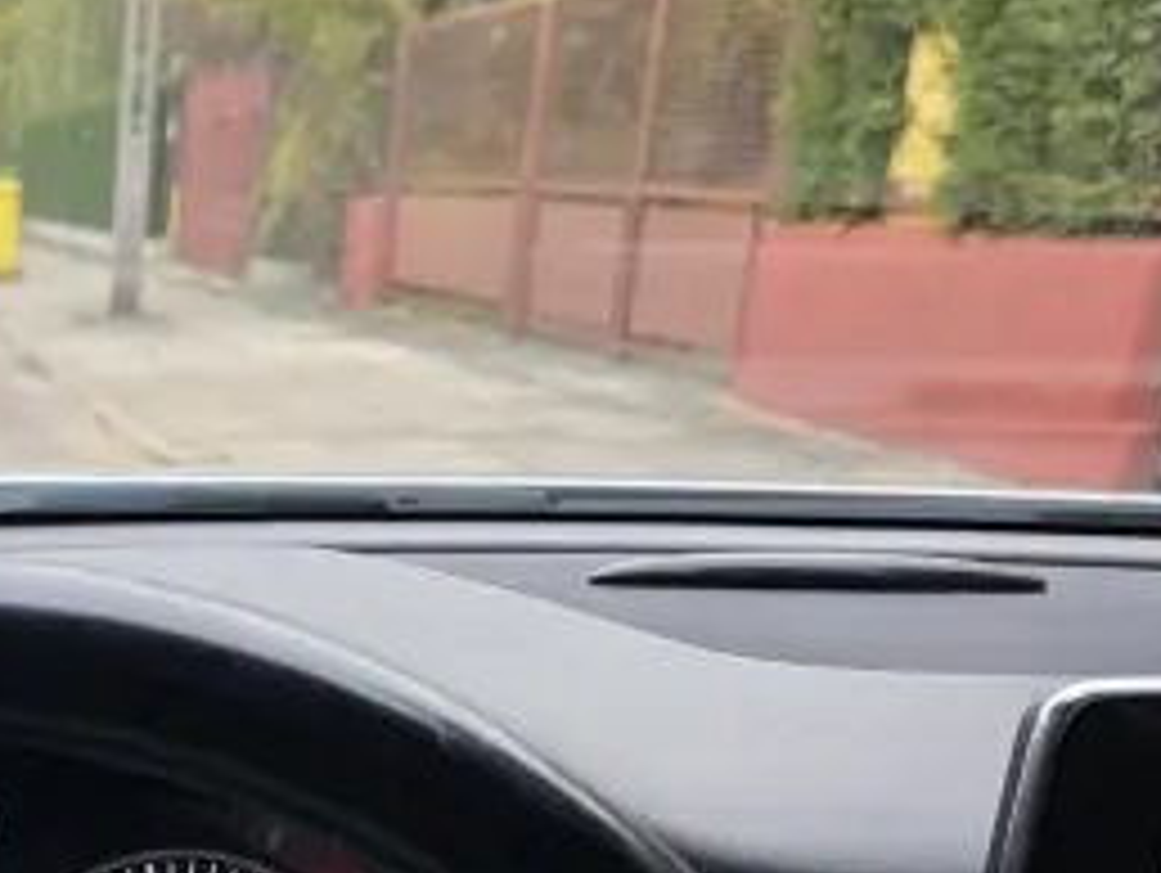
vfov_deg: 24.0
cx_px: -266
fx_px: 1914
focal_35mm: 57
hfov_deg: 28.8
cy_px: 958
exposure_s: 1/68
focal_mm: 6.3
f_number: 1.7
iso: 200
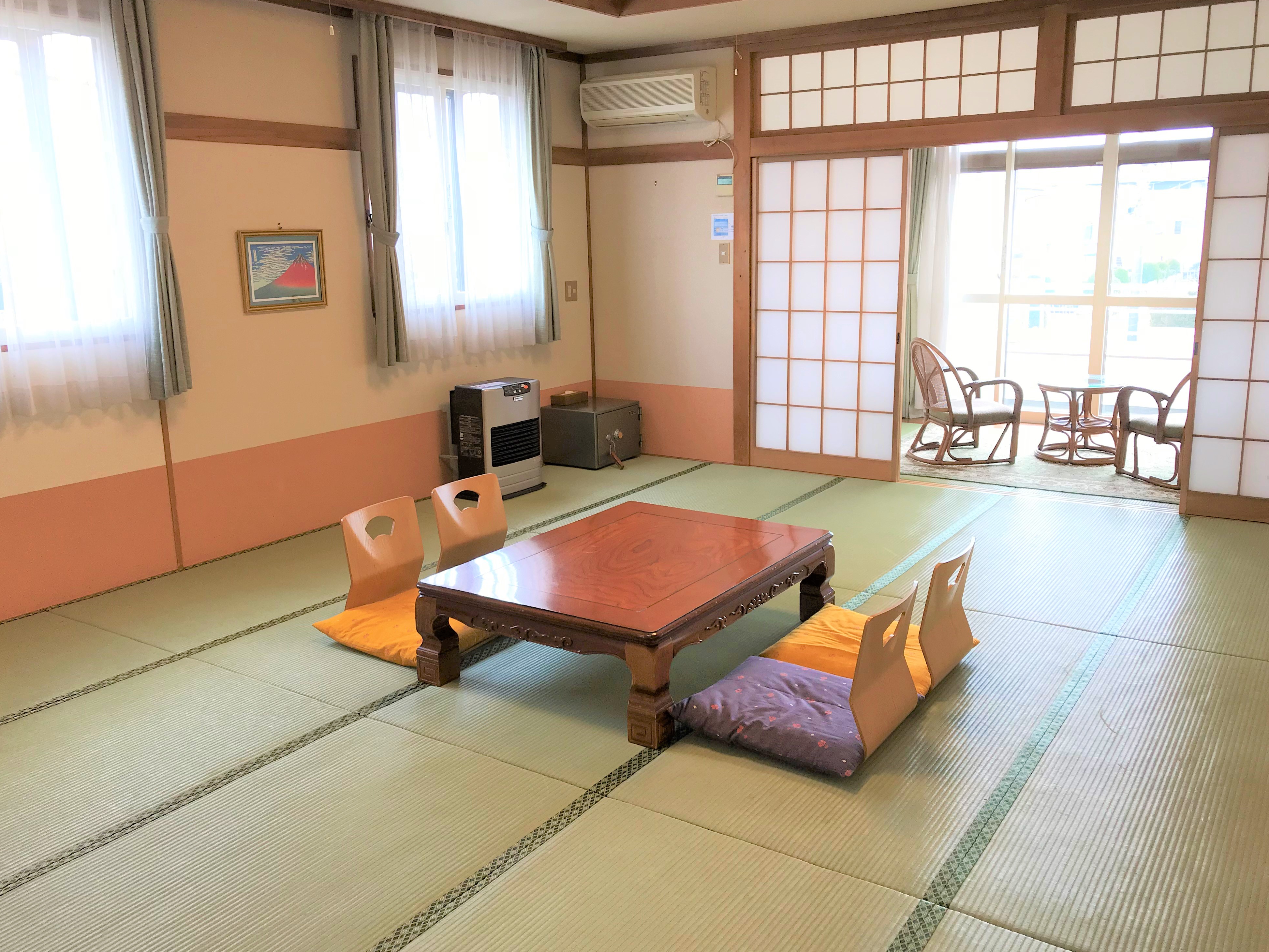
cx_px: 644
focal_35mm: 29
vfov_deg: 48.2
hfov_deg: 61.7
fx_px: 1063
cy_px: 478
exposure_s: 1/50
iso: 25
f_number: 1.8
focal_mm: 3.99
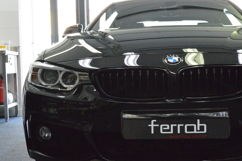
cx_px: 168
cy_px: 93
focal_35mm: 62
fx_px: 416
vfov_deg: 21.9
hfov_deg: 32.1
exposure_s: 1/250
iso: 6400
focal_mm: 28
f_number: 8
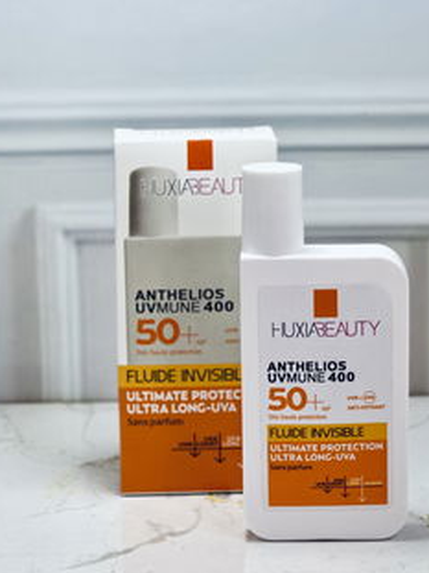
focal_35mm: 132
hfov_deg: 11.2
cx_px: 258
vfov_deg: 14.9
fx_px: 2183
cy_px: 357
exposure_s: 1/100
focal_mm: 9
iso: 100
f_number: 2.8
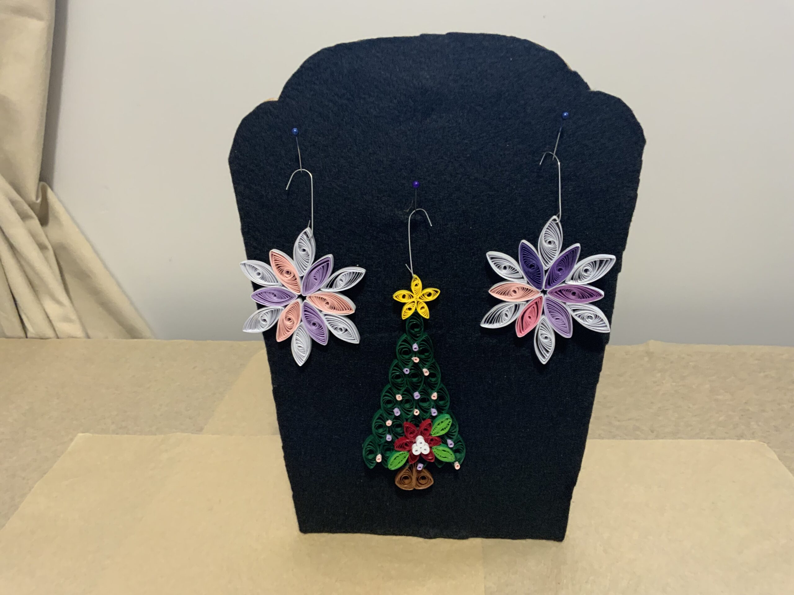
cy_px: 298
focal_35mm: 29
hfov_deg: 61.7
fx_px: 665
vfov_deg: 48.2
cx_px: 397
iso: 200
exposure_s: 1/60
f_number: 1.8
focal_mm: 3
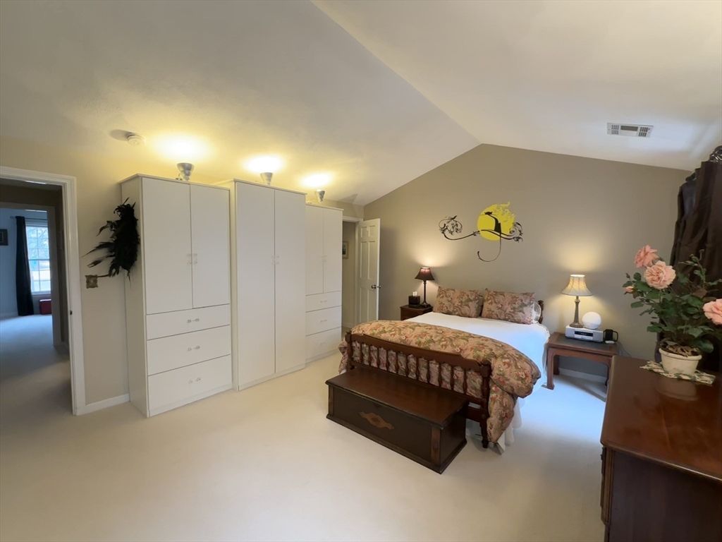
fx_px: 292
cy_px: 271
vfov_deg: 85.7
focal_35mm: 14
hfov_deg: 102.1
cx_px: 361
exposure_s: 1/122
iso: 50
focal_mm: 2.22
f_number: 2.2
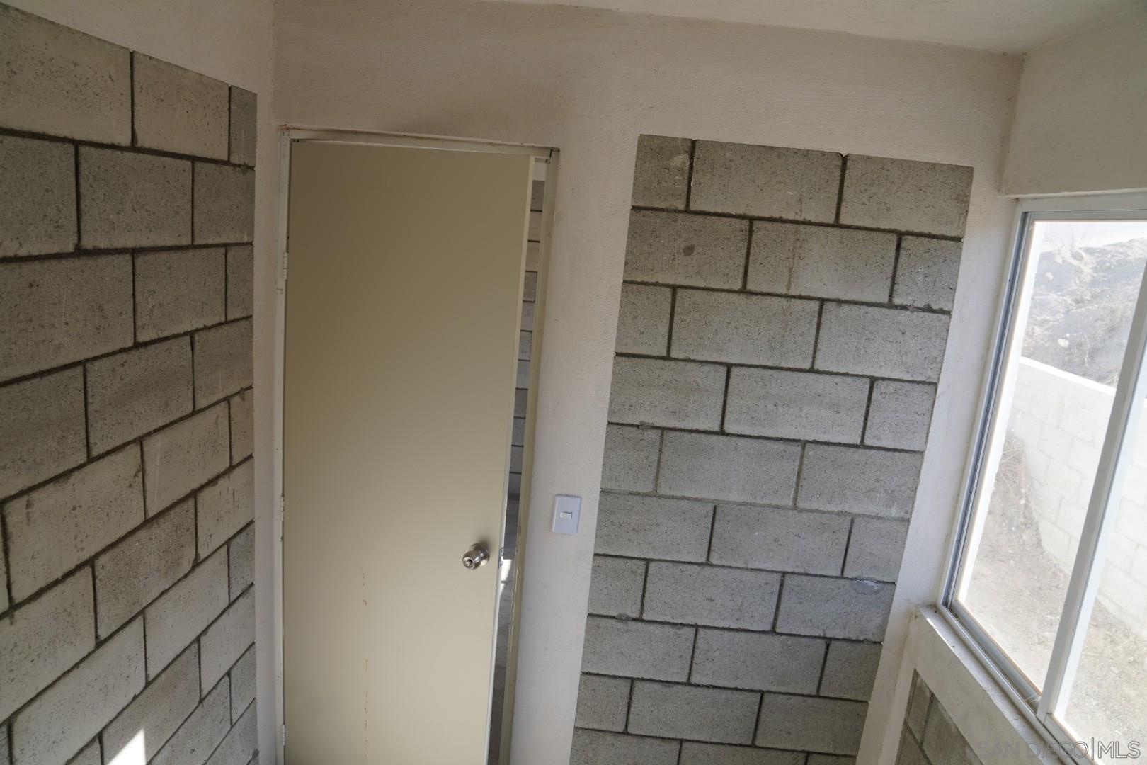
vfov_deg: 53.1
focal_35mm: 24
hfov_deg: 73.7
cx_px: 574
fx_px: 765
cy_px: 382
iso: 100
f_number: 4
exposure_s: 1/160
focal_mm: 24
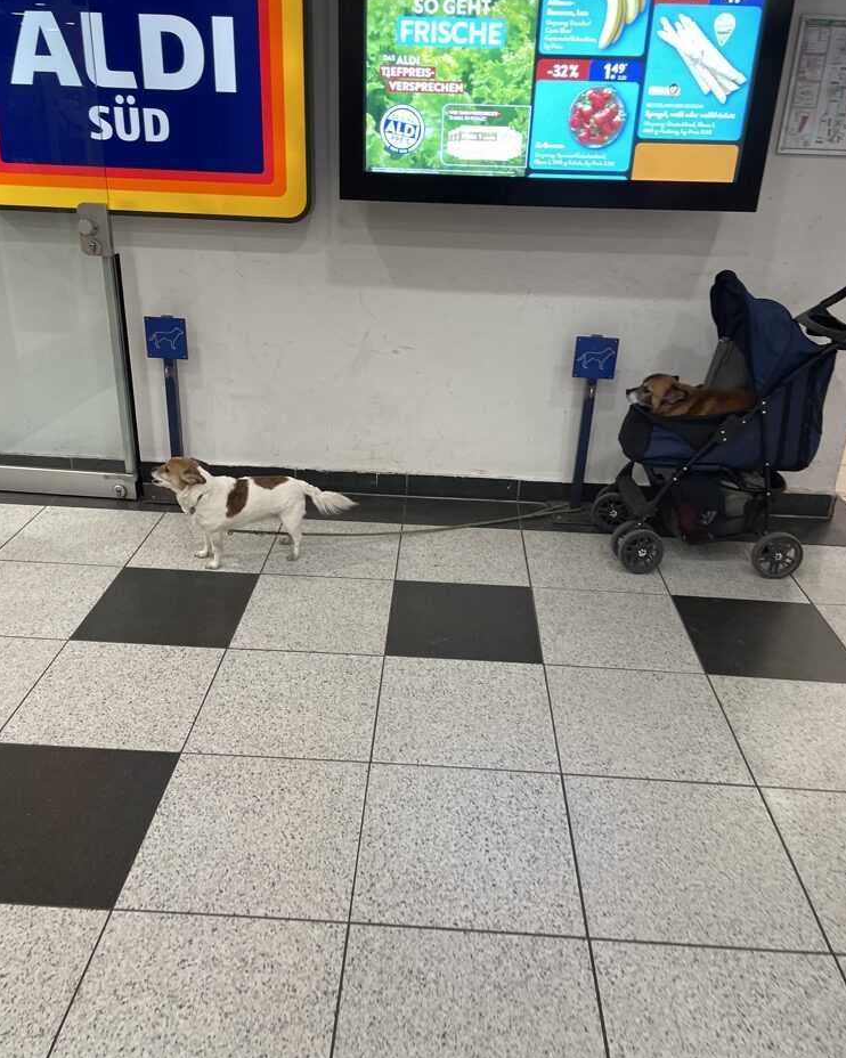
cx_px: 416
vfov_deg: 62.2
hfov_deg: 51.5
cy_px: 523
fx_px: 877
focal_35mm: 28
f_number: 1.6
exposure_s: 1/100
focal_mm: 4.2
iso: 125
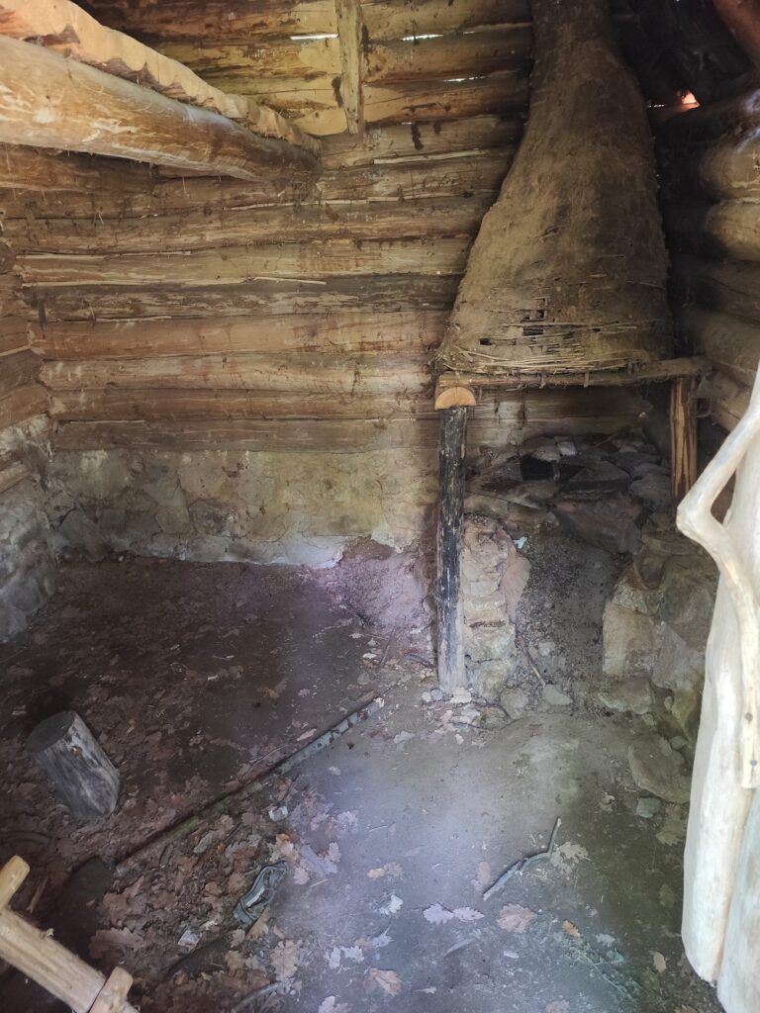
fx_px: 673
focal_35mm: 23
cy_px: 506
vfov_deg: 73.9
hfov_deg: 58.9
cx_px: 380
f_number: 1.65
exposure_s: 1/16.7
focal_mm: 6.19
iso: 1000
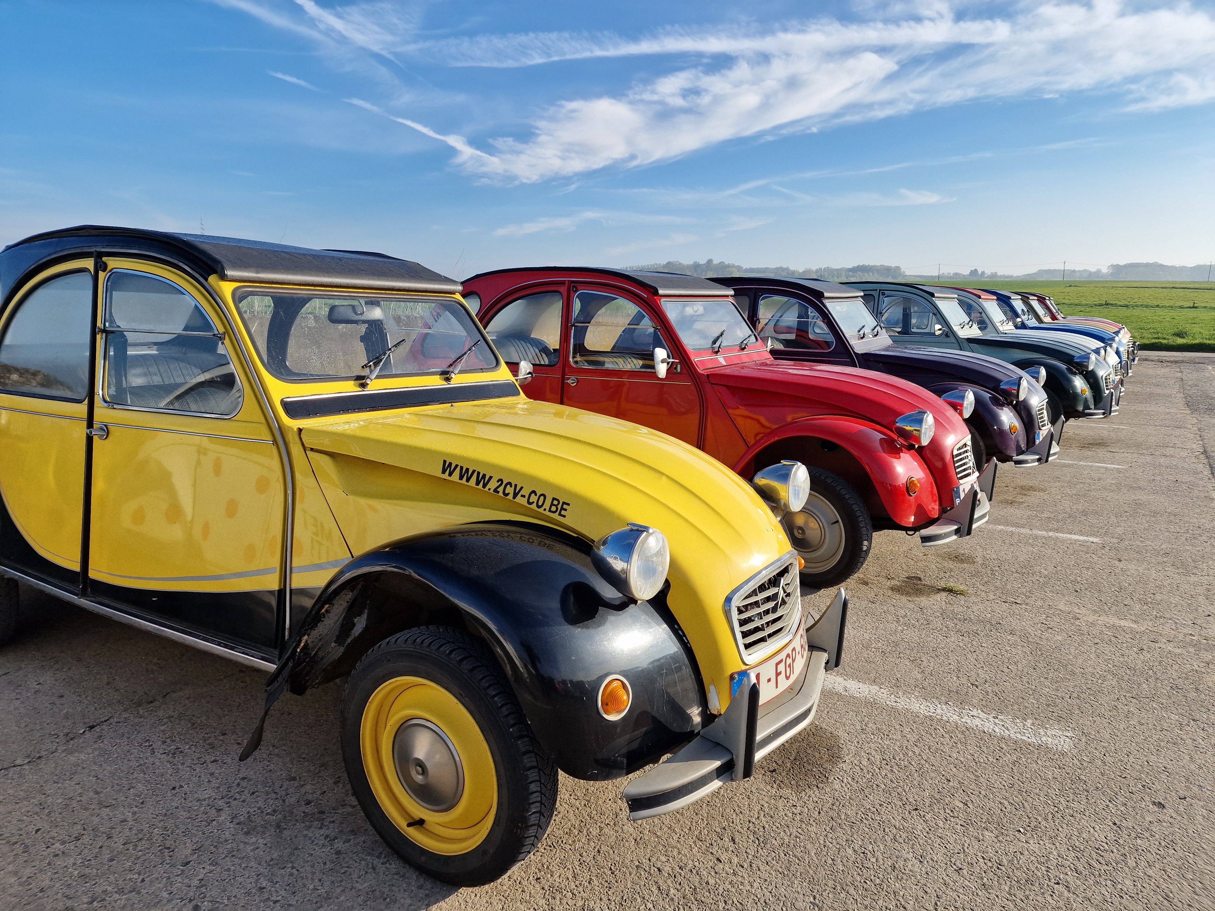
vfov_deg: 58.9
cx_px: 608
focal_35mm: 23
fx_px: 807
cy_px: 456
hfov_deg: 73.9
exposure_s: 1/848
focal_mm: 6.4
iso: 50
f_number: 1.8
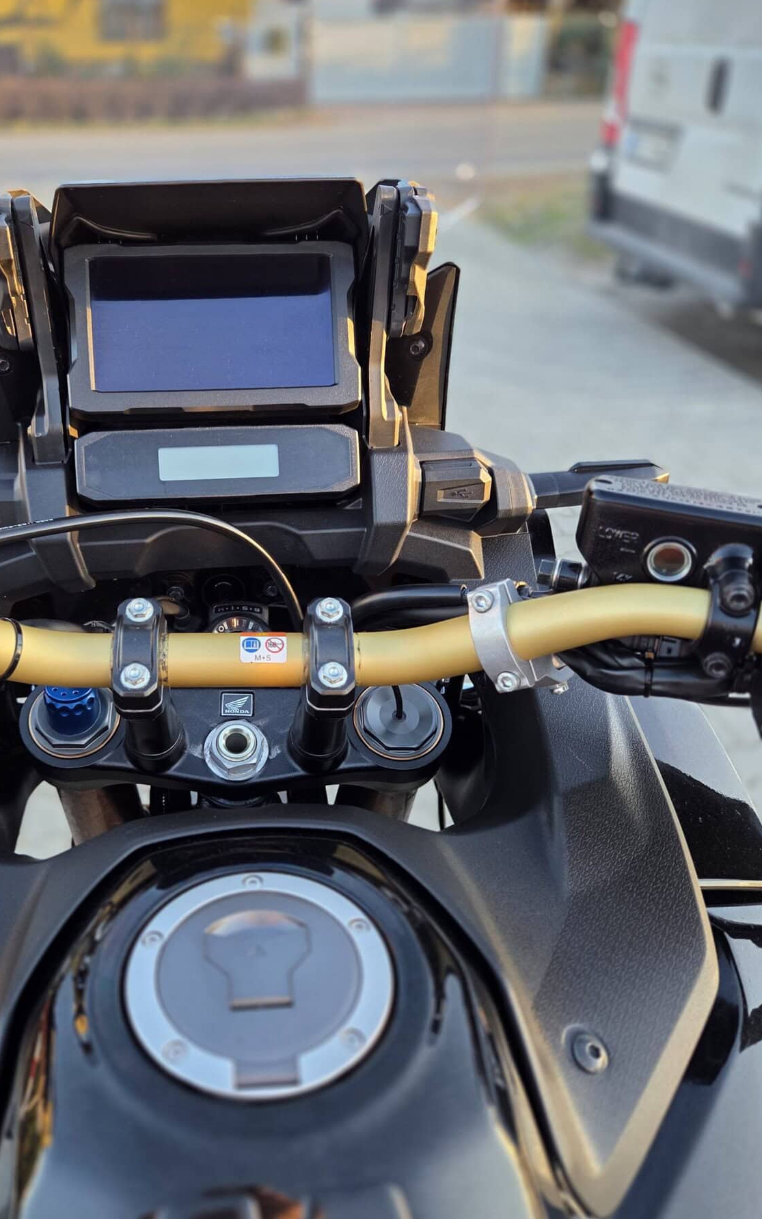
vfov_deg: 66.5
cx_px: 277
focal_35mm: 28
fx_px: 930
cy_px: 607
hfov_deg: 44.1
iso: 160
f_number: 1.8
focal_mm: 5.4
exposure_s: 1/180
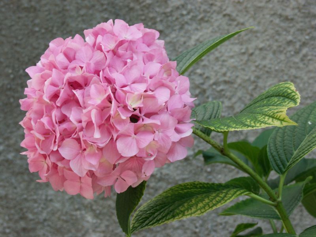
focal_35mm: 108
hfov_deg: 18.2
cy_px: 118
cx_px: 158
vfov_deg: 13.7
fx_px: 986
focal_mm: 26.73
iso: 100
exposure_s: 1/250
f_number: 5.6
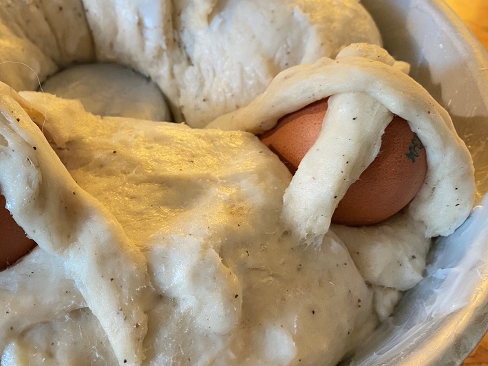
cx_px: 114
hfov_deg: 41.5
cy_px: 184
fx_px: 620
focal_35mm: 44
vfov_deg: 32.9
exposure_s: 1/50
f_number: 1.8
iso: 320
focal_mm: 4.25
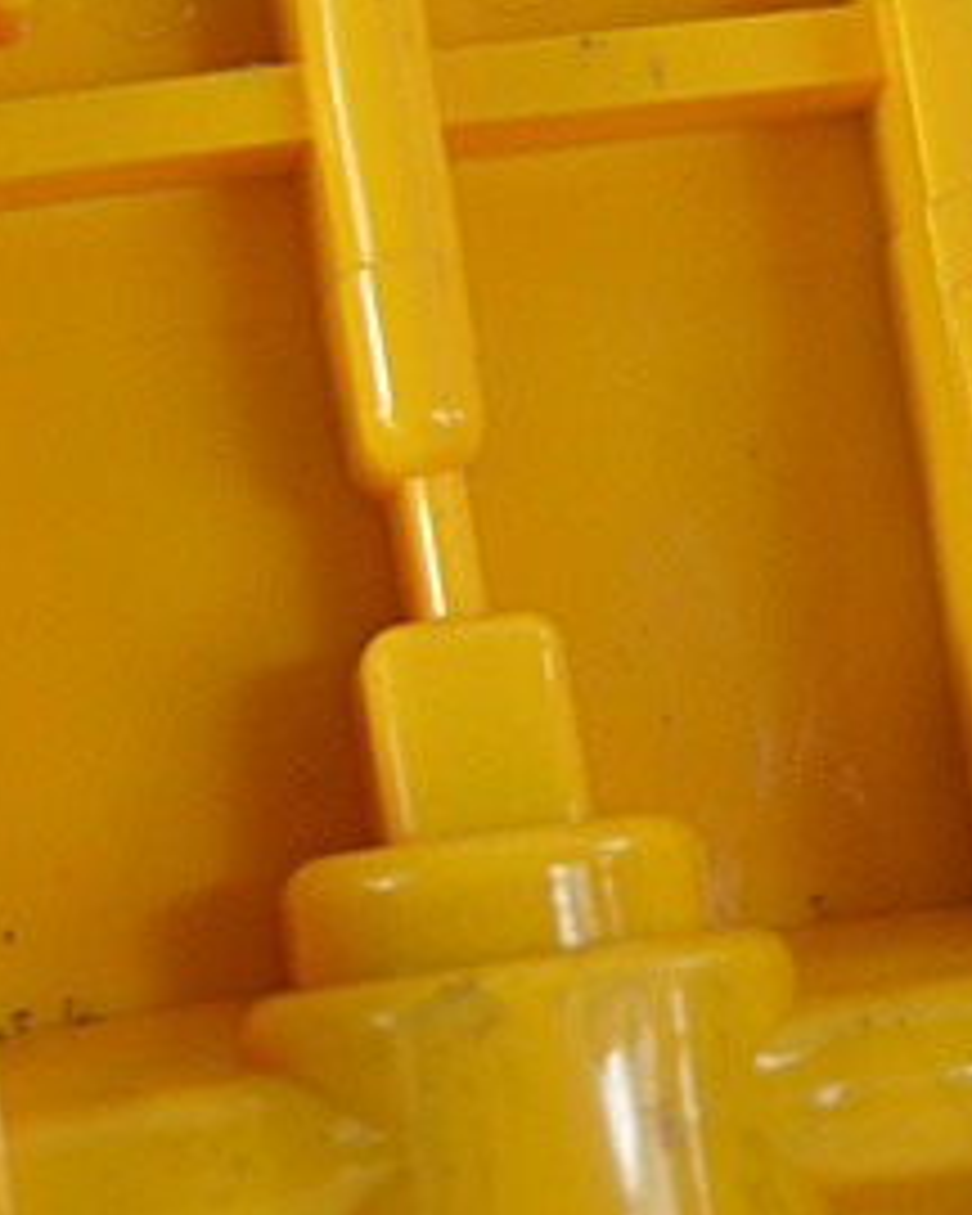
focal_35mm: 198
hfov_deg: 7.8
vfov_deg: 9.7
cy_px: 160
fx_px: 7120
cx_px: 846
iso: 450
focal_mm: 38
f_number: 4.8
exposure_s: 1/60
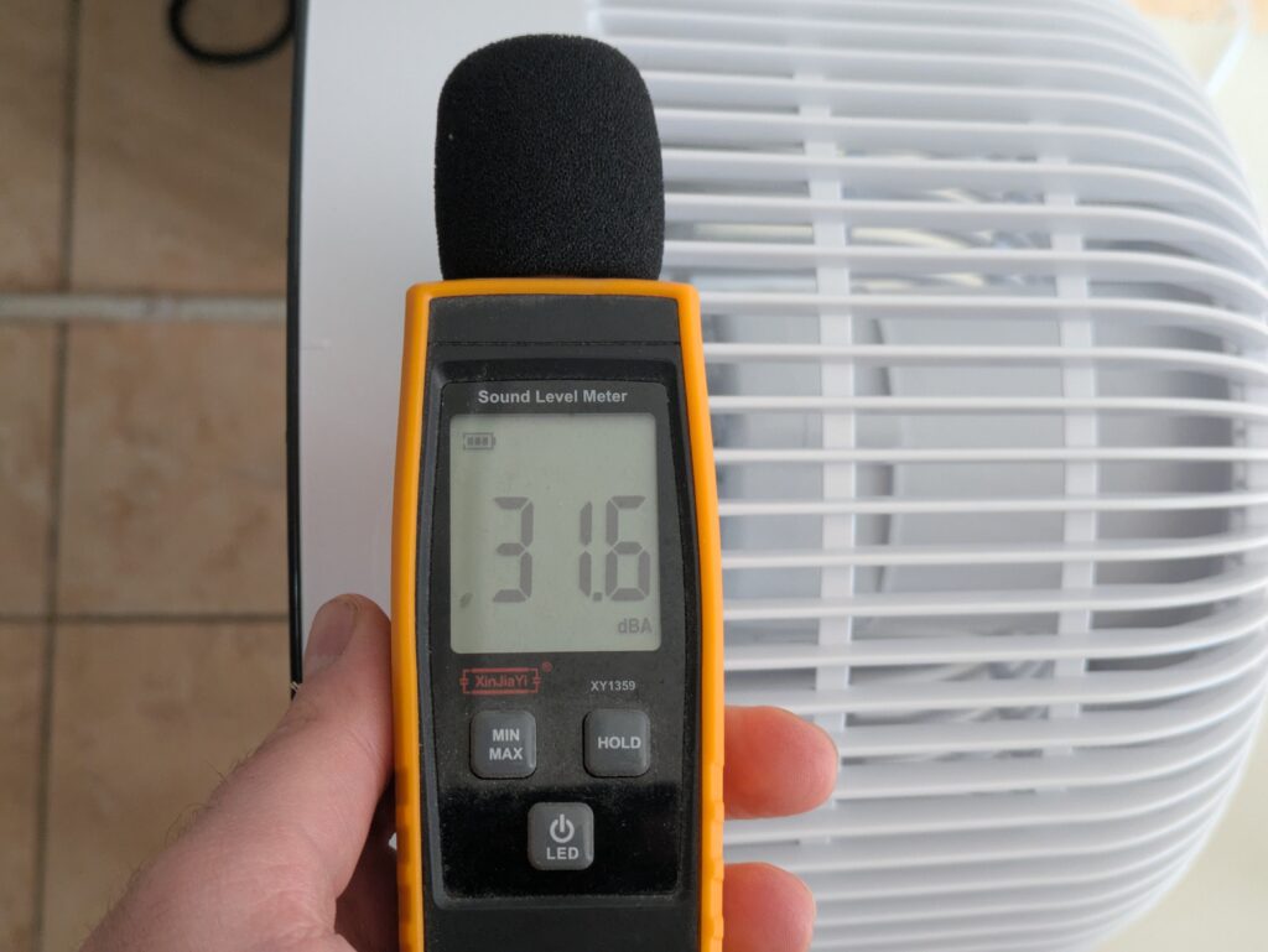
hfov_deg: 37.5
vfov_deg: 28.6
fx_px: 1869
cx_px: 634
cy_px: 476
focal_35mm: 51
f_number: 1.89
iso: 260
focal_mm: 5.43
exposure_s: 1/60
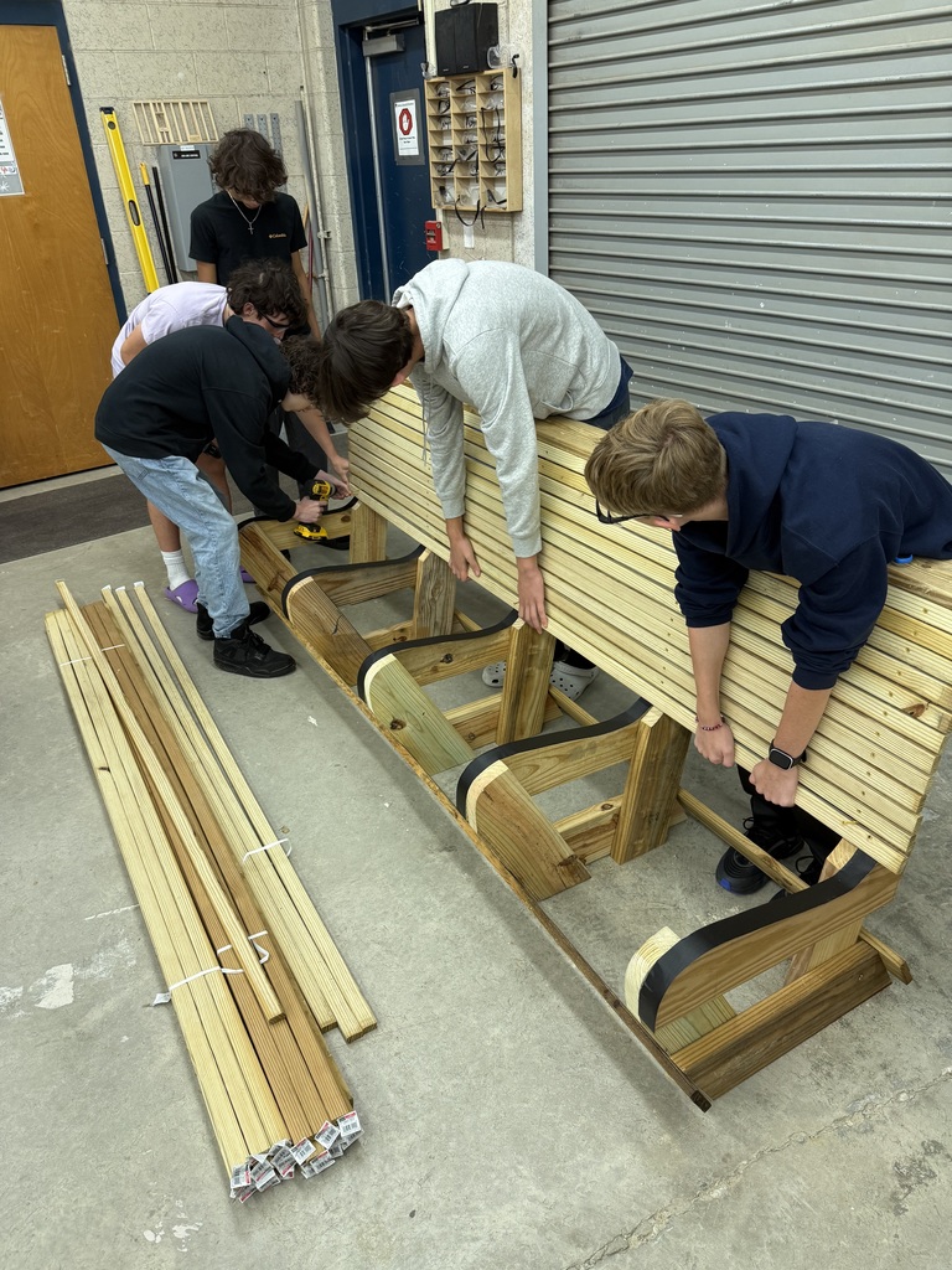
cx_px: 476
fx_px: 880
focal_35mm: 24
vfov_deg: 71.6
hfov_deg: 56.8
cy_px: 635
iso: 200
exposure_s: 1/120
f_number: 1.78
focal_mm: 6.76
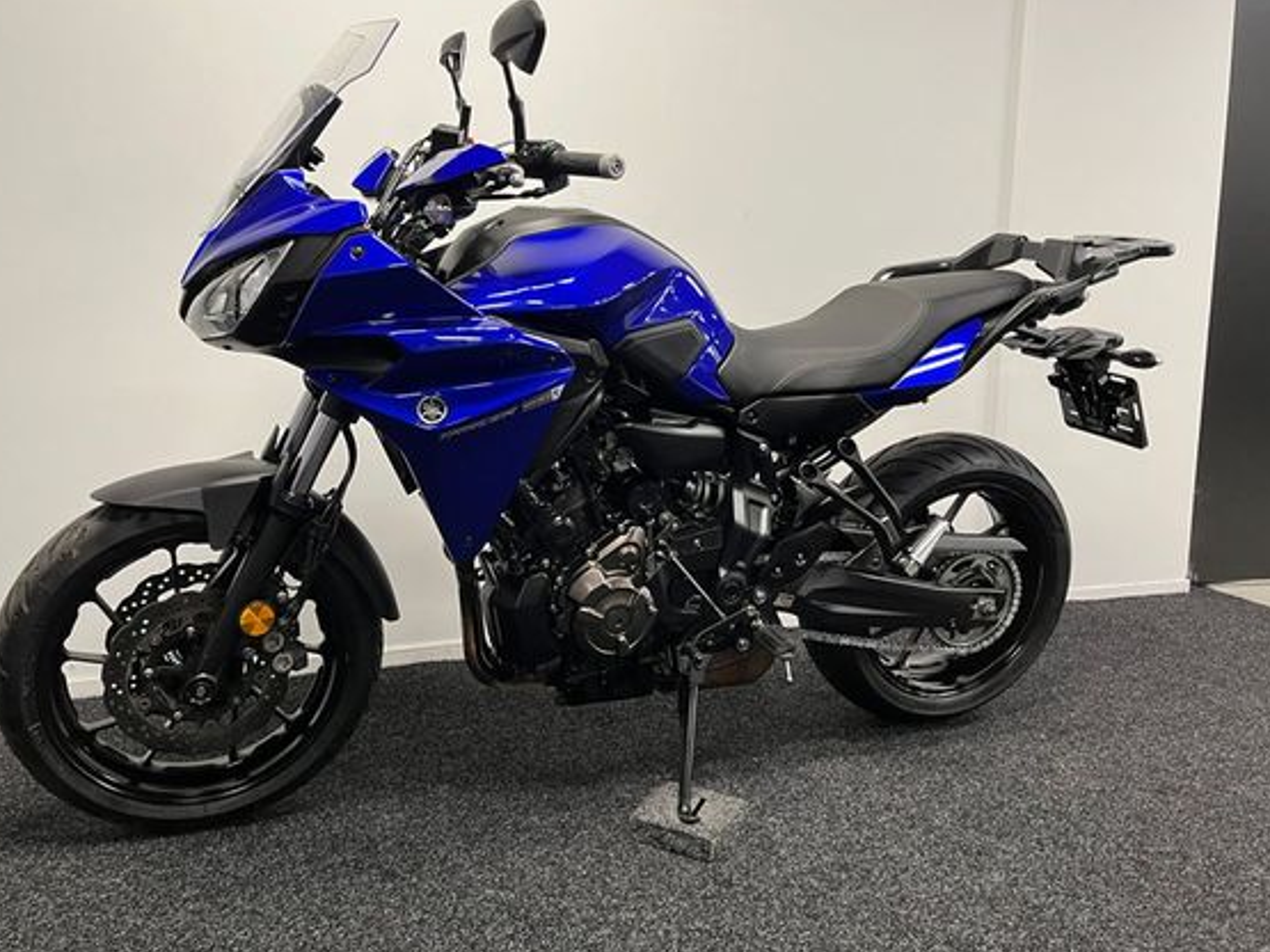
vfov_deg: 46.7
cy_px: 414
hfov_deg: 59.9
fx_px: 1100
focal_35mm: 30
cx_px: 588
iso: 160
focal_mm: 5.1
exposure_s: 1/50
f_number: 1.6
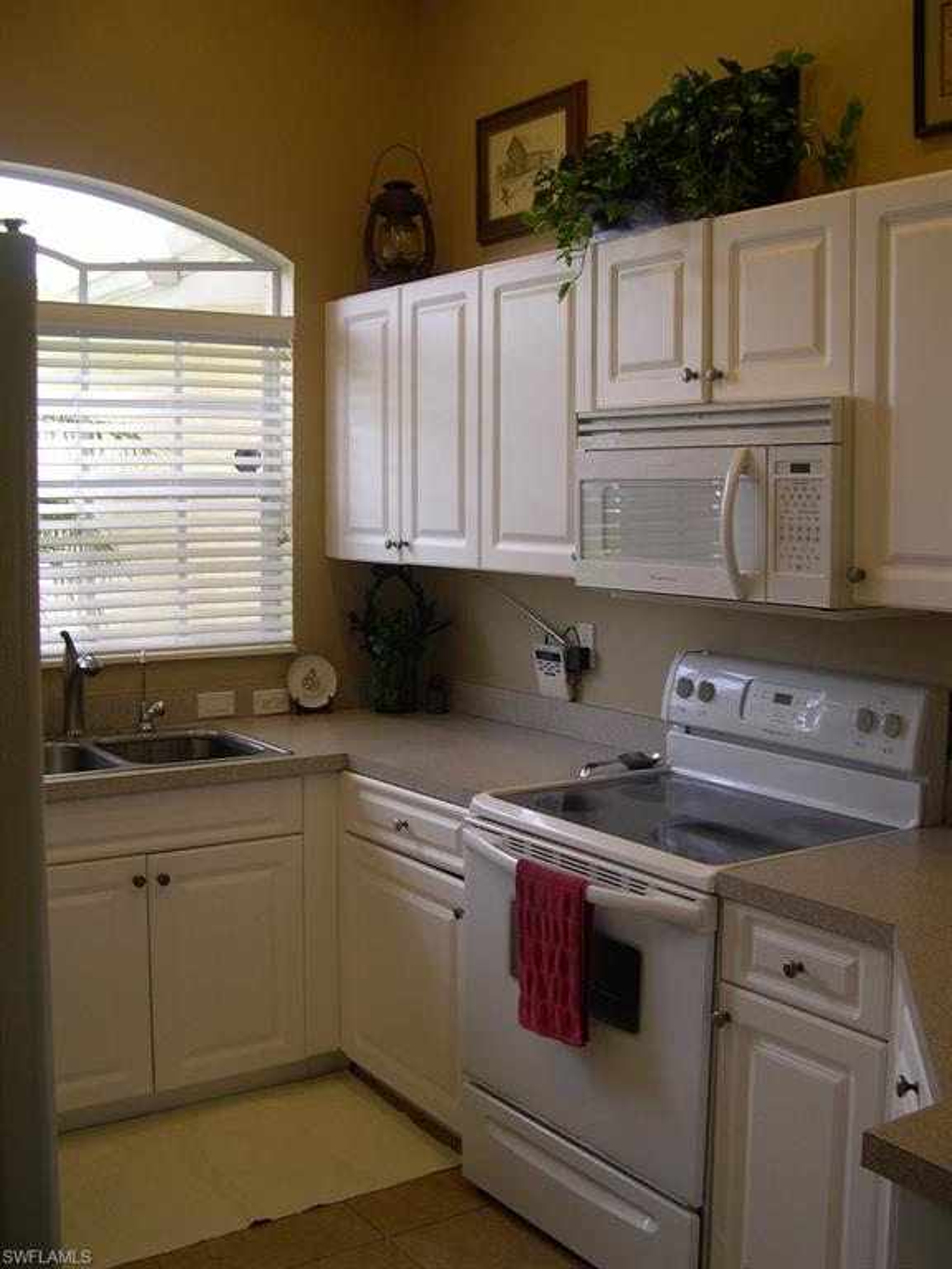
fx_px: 1393
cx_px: 476
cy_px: 634
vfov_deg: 49.0
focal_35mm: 38
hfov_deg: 37.7
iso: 100
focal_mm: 8
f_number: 2.8
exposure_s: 1/50.2
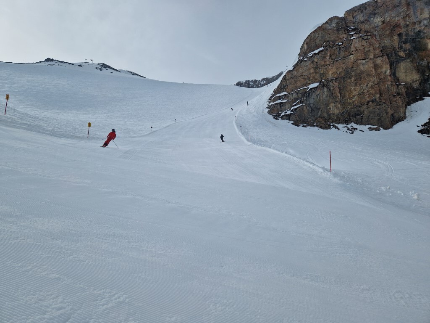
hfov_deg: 73.9
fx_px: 286
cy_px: 162
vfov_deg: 58.9
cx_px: 215
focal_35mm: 23
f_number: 1.8
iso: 50
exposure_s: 1/5328
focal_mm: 5.4
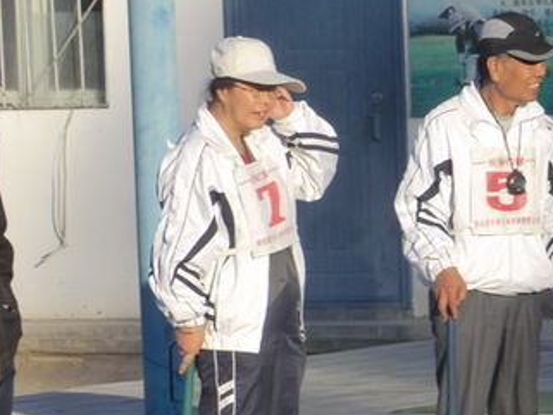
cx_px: 389
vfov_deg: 4.0
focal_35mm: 372
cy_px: 341
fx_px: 5945
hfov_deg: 5.3
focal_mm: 35.7
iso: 64
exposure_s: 1/320
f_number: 5.2
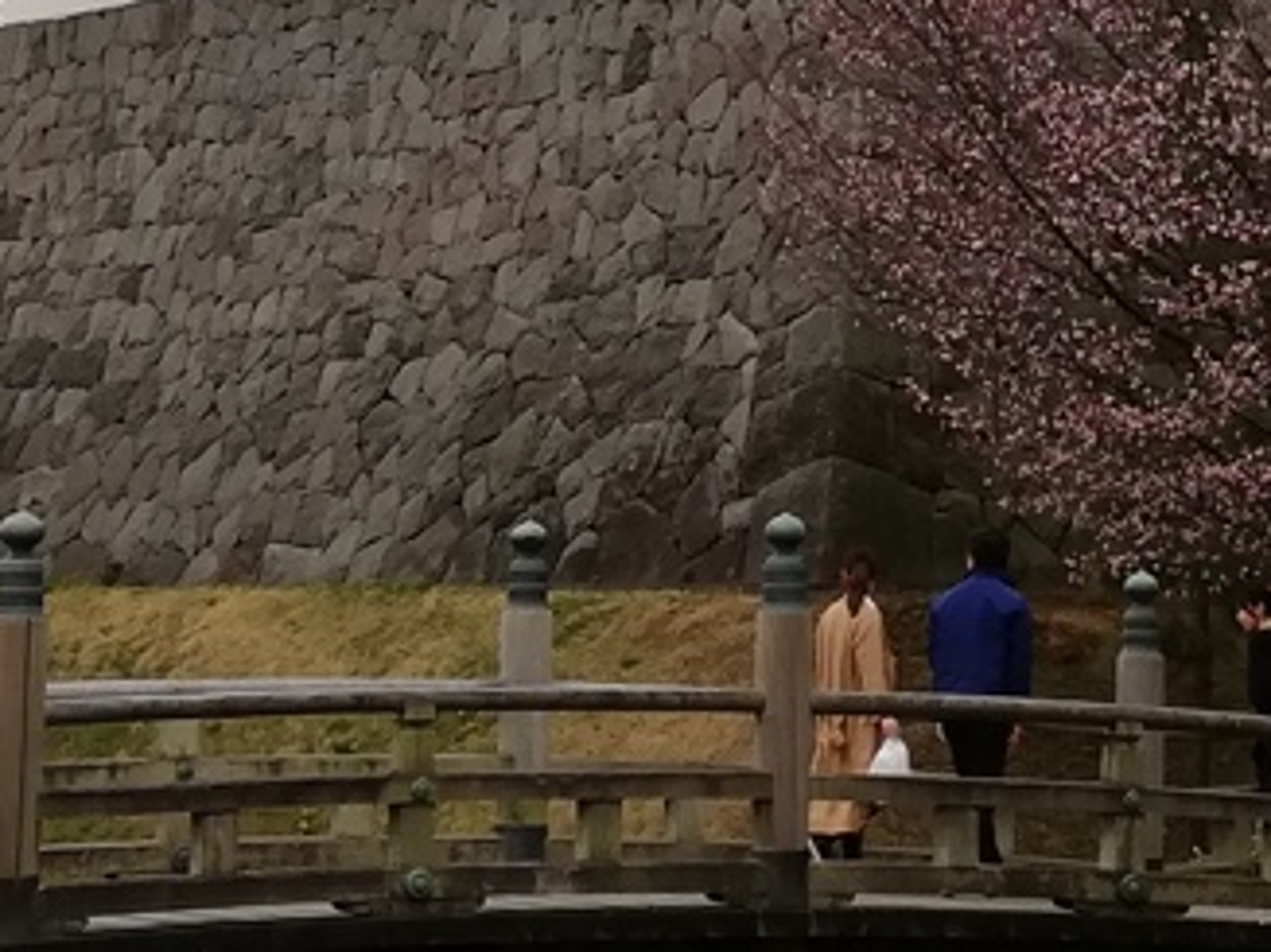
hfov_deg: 13.8
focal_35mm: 141
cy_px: -357
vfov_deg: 10.3
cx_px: 1213
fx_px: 5175
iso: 50
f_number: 2.2
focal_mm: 3.81
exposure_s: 1/497
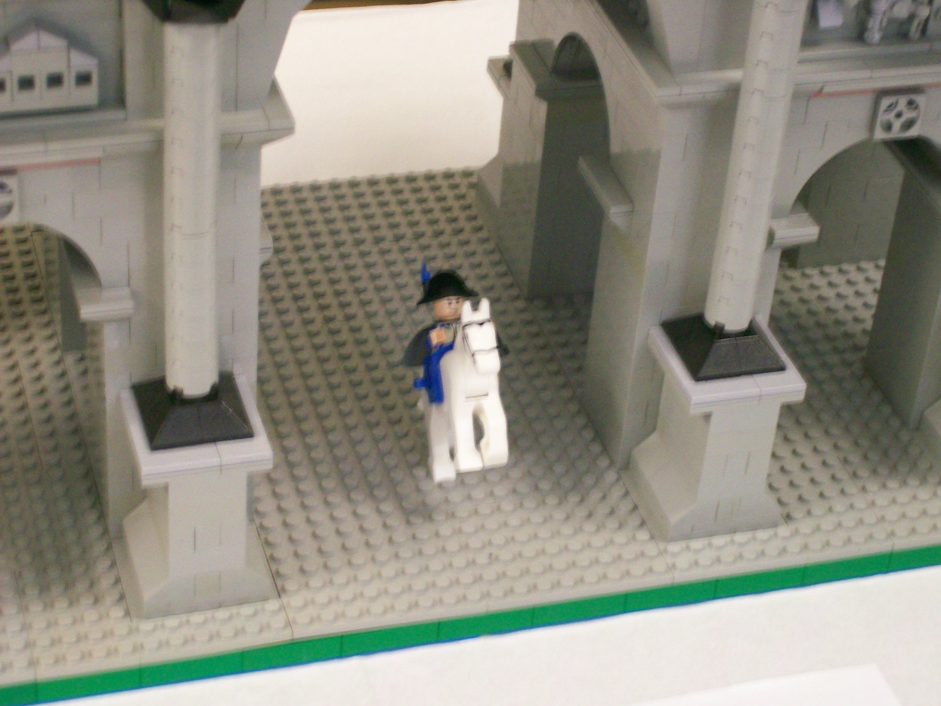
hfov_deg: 22.5
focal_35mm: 87
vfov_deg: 17.0
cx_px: 470
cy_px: 353
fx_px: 2365
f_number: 4.3
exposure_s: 1/8
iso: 200
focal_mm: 14.3
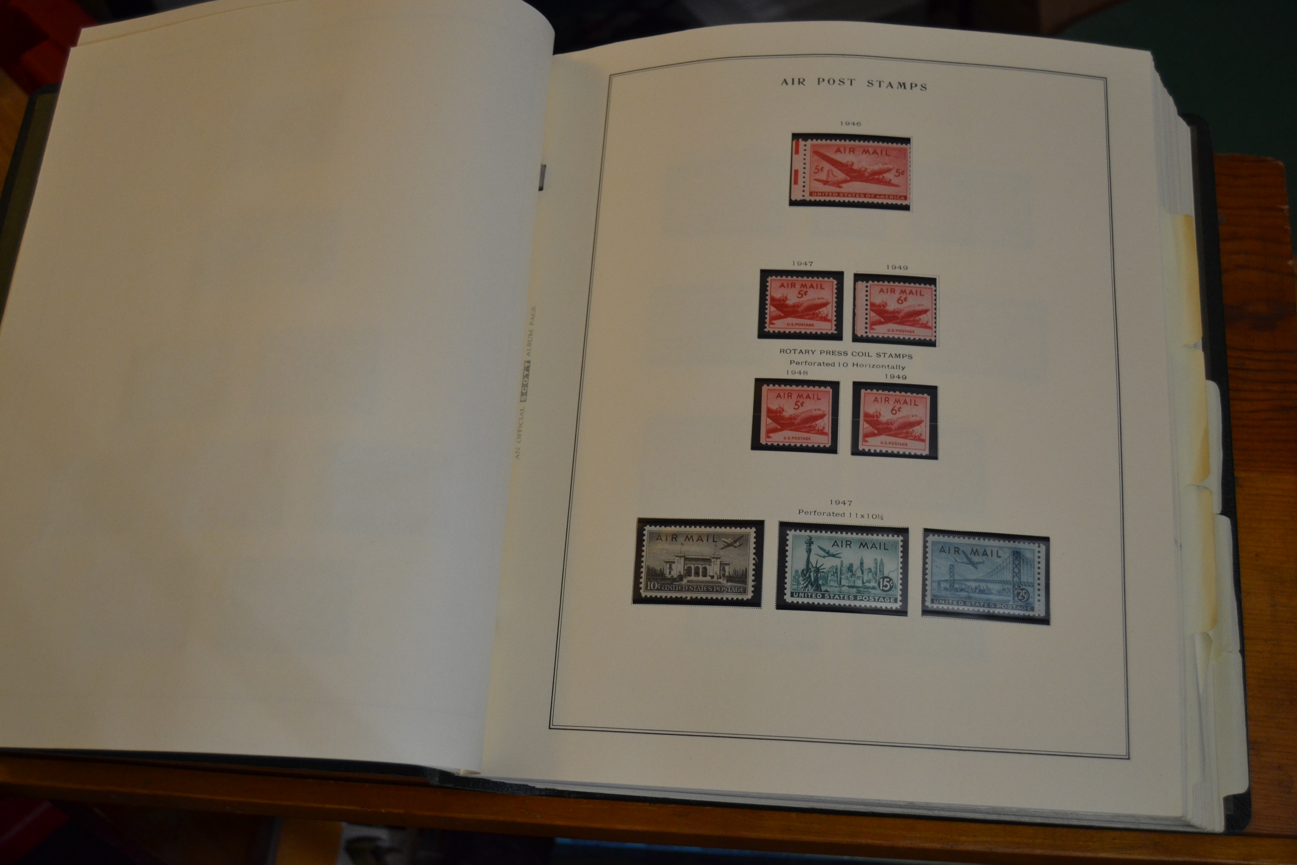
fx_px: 1405
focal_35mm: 39
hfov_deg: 49.6
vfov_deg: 34.2
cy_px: 432
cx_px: 648
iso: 900
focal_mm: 26
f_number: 4
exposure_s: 1/60
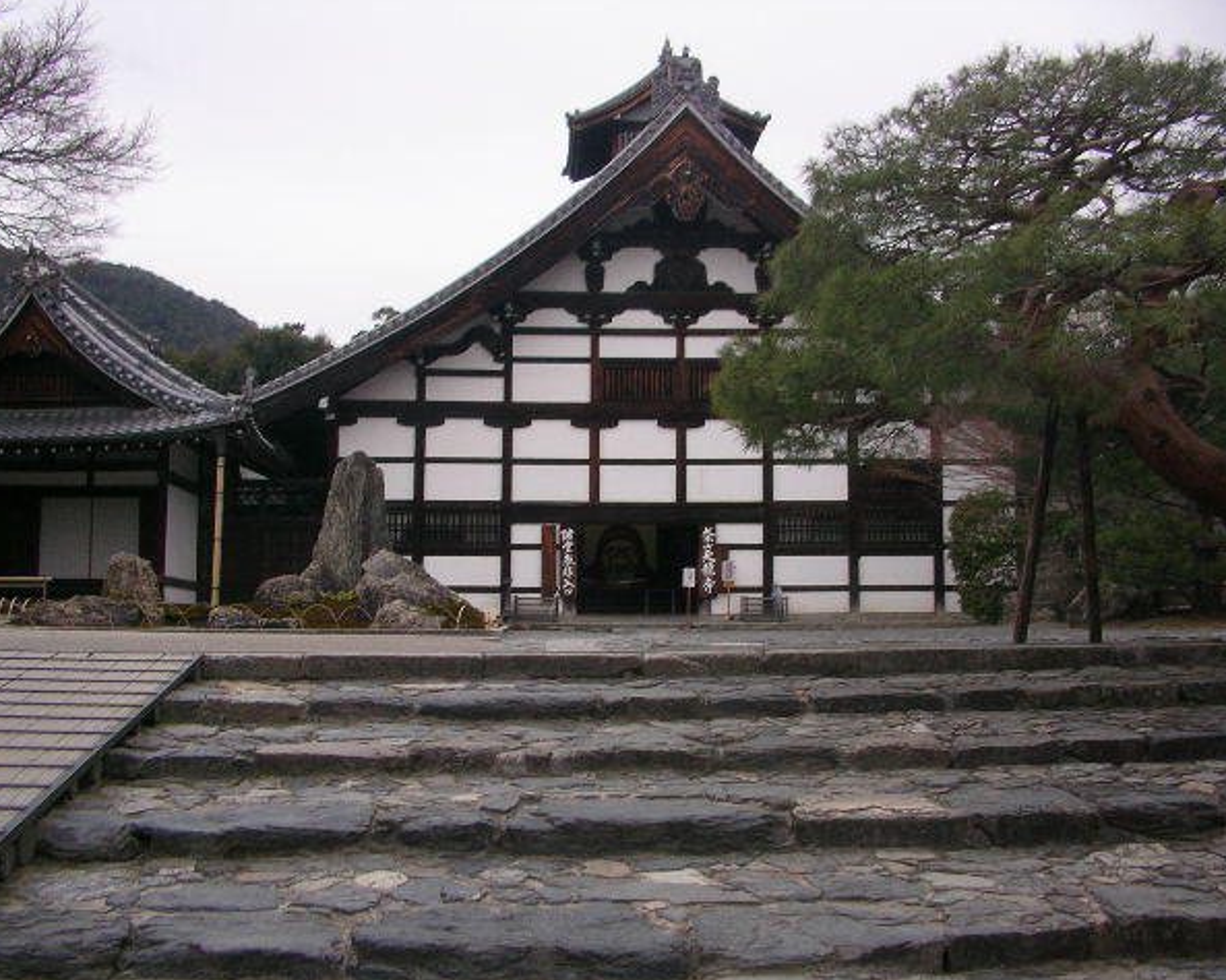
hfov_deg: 46.9
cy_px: 490
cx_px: 604
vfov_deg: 38.2
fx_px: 1415
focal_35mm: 39
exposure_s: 1/30
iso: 100
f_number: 2.8
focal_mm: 5.7
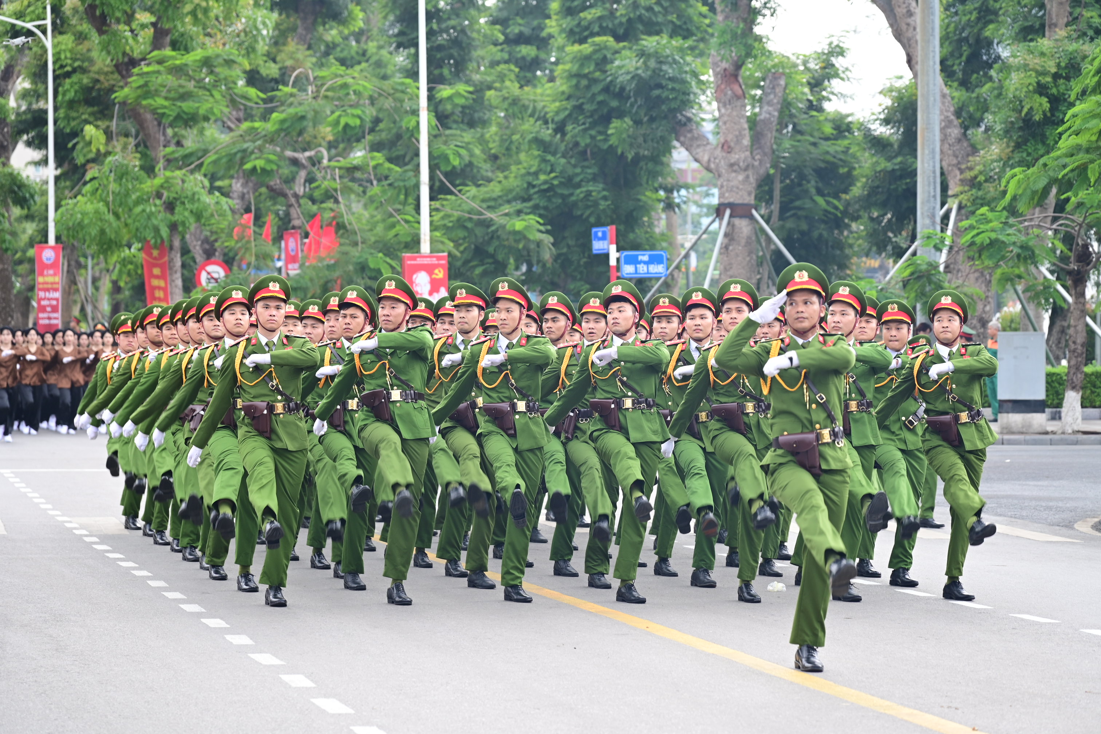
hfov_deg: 17.1
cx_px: 550
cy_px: 367
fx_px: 3670
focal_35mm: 120
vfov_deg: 11.4
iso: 250
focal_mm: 120
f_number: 5
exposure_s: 1/100
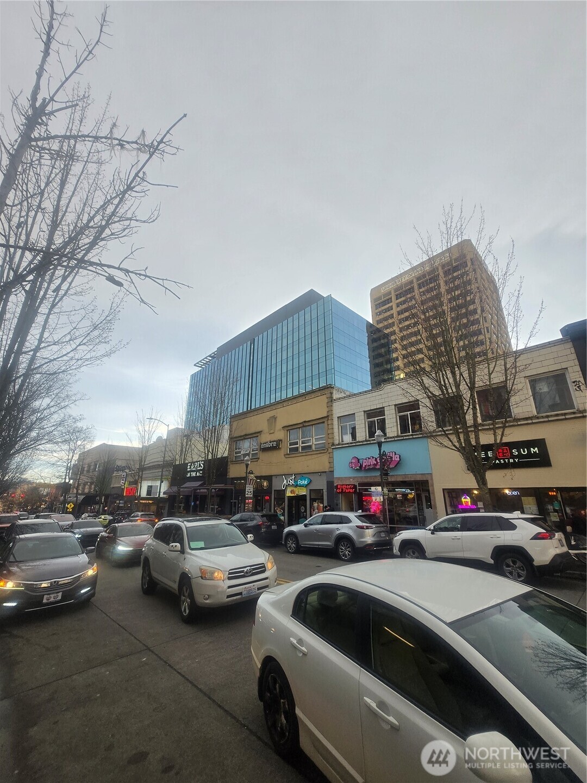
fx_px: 294
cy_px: 392
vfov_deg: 106.2
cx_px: 294
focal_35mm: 13
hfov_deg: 89.9
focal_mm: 1.7
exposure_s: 1/168
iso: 25
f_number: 2.2
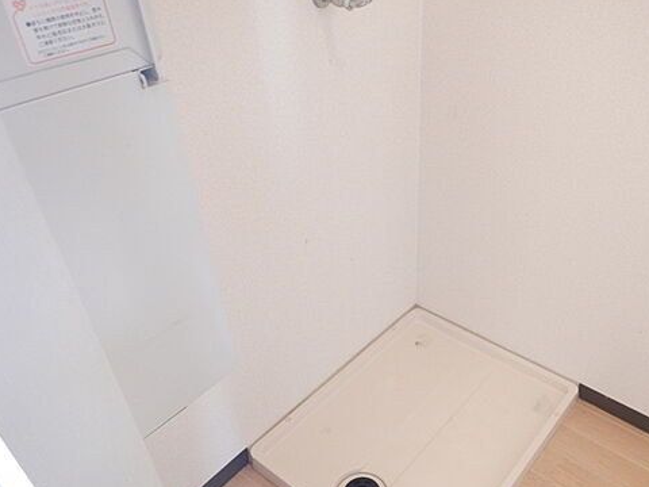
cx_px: 399
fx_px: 562
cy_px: 288
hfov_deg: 59.3
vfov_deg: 46.6
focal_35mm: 30
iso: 400
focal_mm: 4.3
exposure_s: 1/13
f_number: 2.8
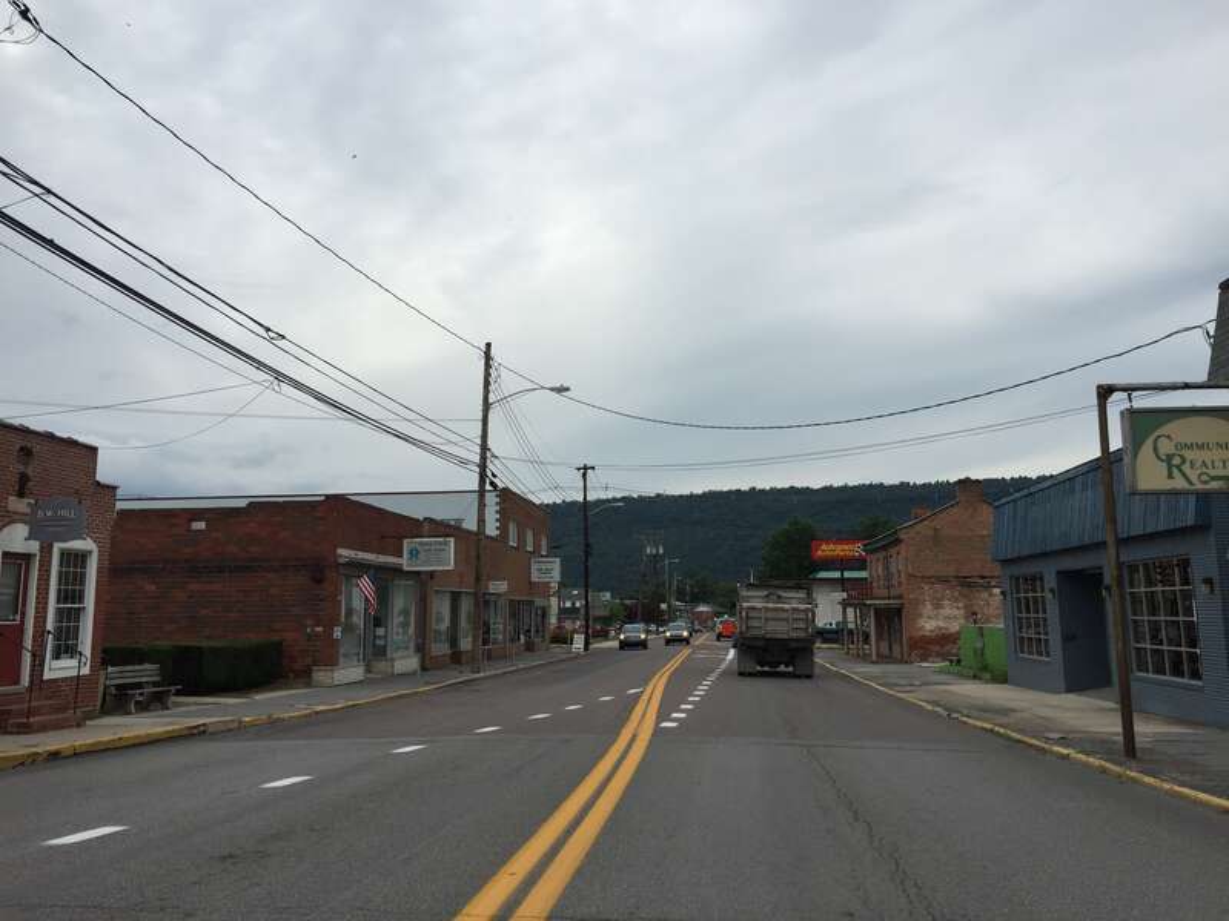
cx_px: 614
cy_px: 460
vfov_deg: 48.2
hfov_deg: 61.7
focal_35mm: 29
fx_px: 1030
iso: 32
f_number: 2.2
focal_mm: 4.15
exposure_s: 1/3049
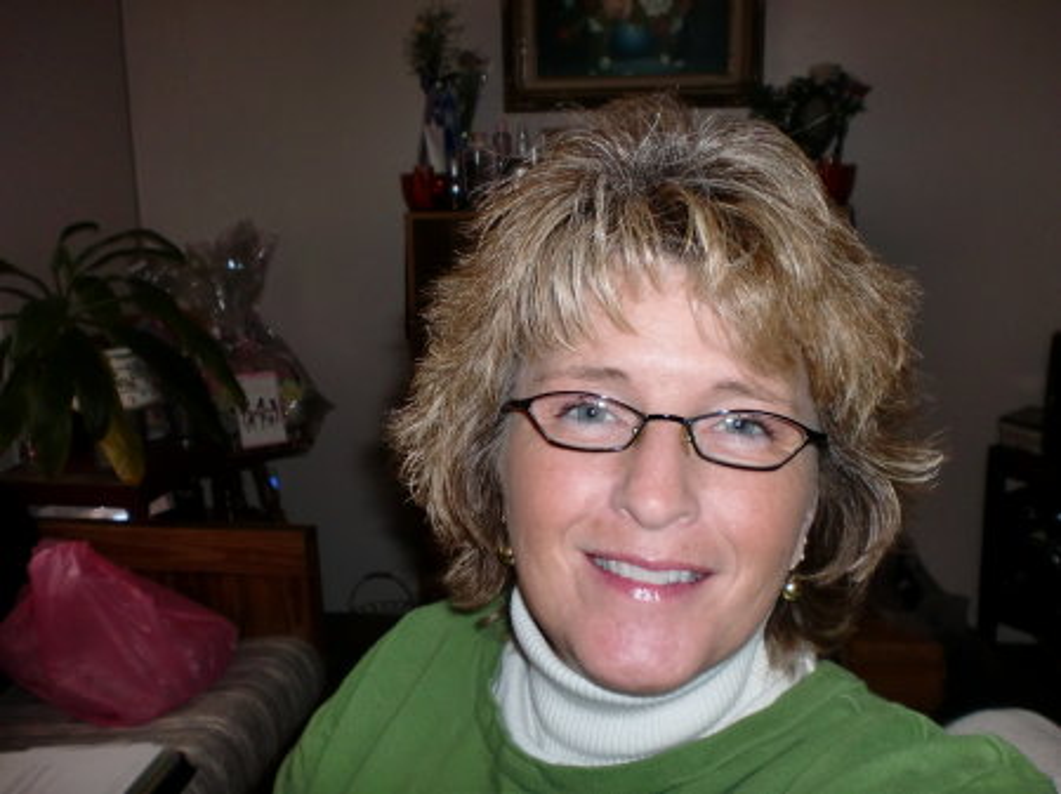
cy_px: 397
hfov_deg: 52.7
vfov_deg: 40.7
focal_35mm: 35
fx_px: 1072
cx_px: 530
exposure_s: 1/40
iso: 125
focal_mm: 6.3
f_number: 3.1
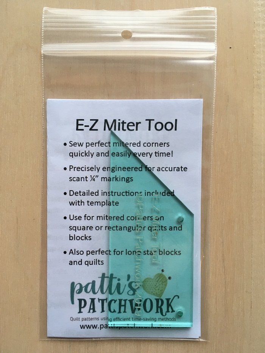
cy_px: 176
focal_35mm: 29
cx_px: 132
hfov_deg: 48.2
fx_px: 296
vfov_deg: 61.7
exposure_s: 1/30
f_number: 2.2
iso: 32
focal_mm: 4.15
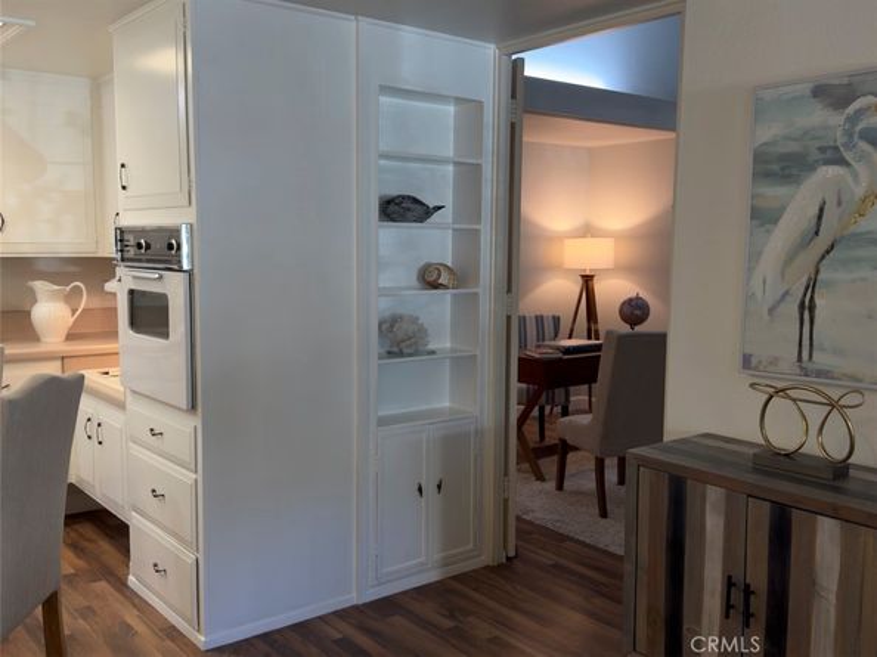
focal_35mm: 35
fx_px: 886
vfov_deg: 40.7
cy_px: 328
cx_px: 438
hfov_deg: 52.6
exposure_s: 1/60
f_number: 1.78
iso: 125
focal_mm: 6.76
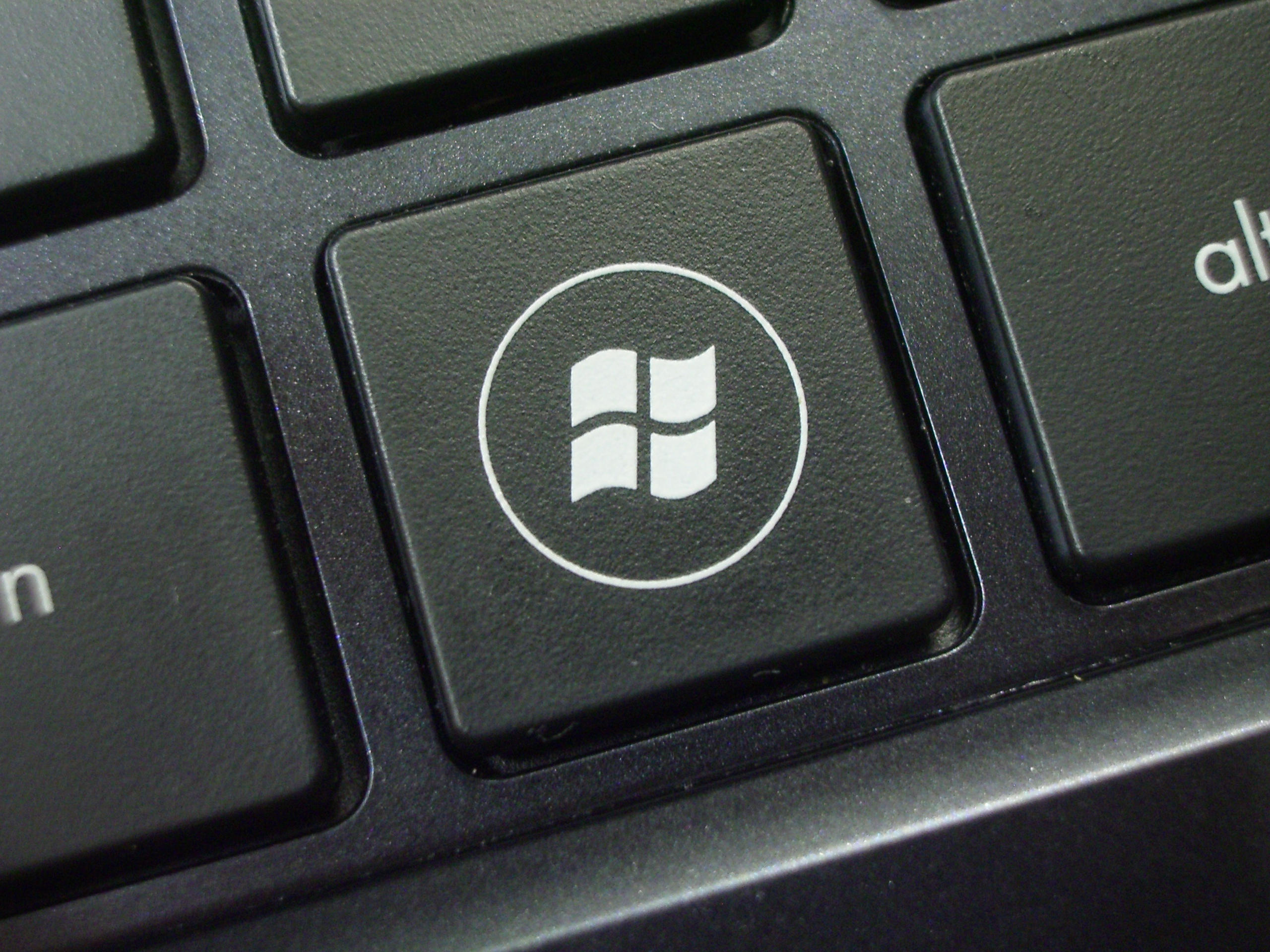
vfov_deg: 23.7
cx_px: 635
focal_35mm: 62
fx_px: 2275
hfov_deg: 31.2
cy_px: 476
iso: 200
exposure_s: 1/5
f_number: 3.5
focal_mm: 10.2
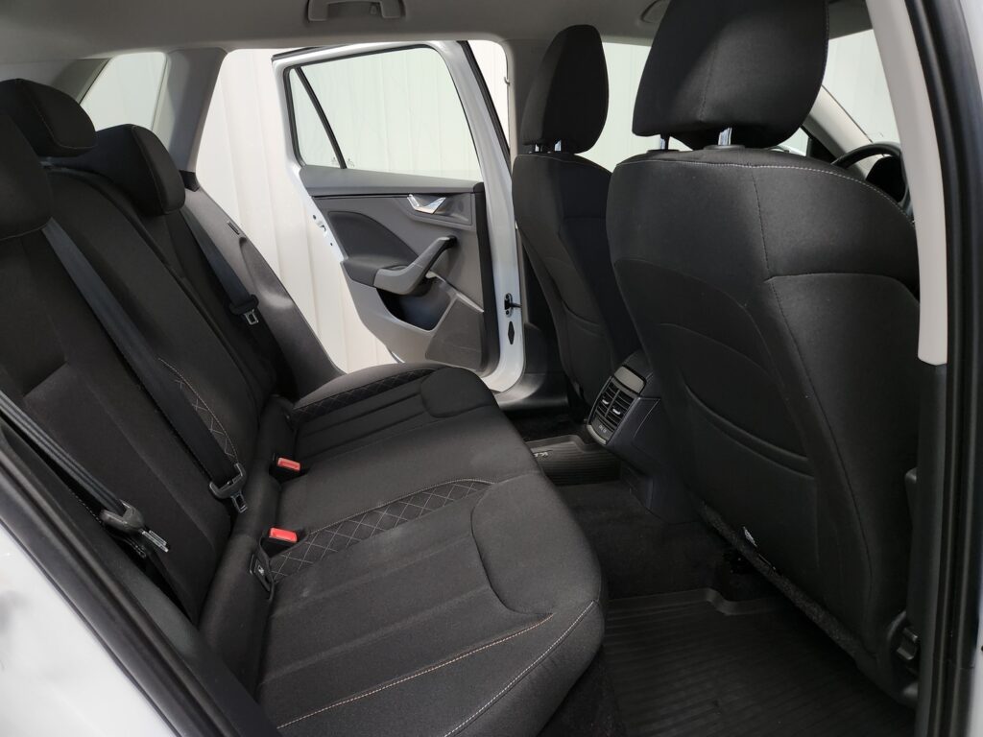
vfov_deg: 58.9
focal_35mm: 23
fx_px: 653
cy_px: 368
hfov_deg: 73.9
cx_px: 492
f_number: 1.8
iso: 320
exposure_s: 1/100
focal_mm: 5.4
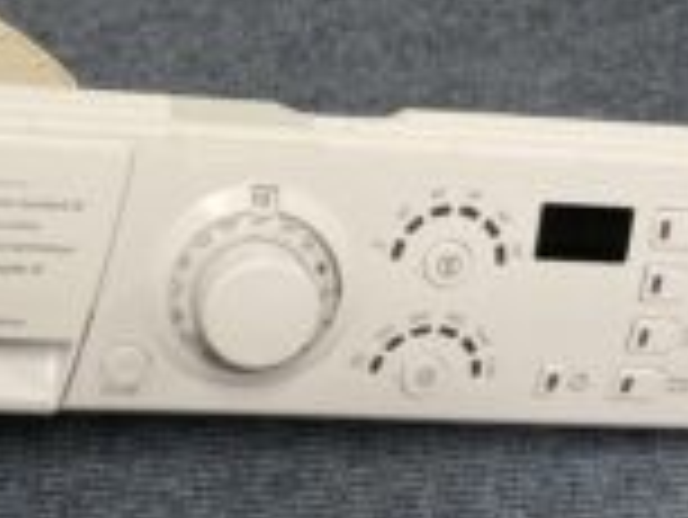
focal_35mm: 73
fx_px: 1452
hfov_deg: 26.2
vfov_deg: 20.2
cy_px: 275
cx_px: 135
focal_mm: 3.99
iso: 125
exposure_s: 1/50
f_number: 1.8
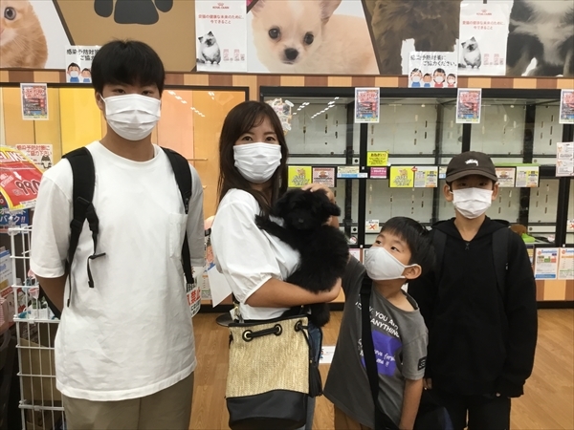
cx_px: 287
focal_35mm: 31
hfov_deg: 58.4
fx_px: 514
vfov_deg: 45.4
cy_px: 215
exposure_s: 1/33
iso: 64
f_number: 2.4
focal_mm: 3.3
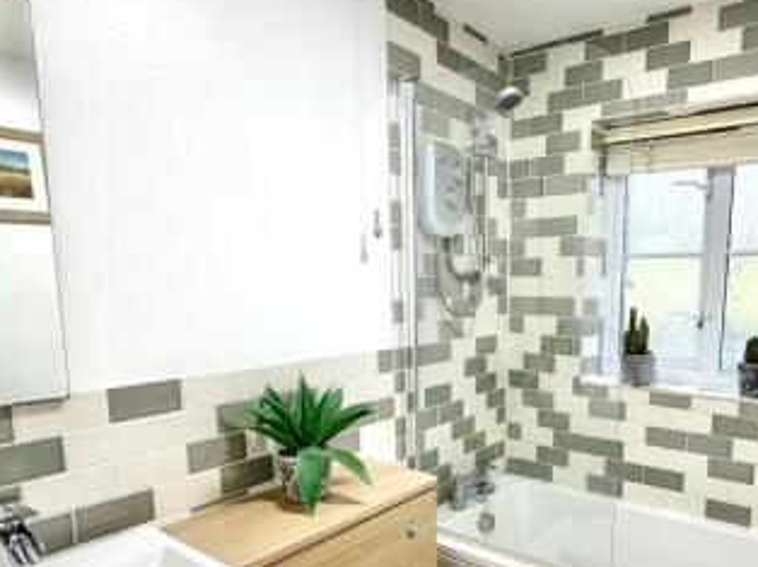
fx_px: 569
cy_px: 375
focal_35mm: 26
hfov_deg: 66.1
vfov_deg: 52.1
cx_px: 484
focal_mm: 2.22
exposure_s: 1/100
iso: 160
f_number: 2.2
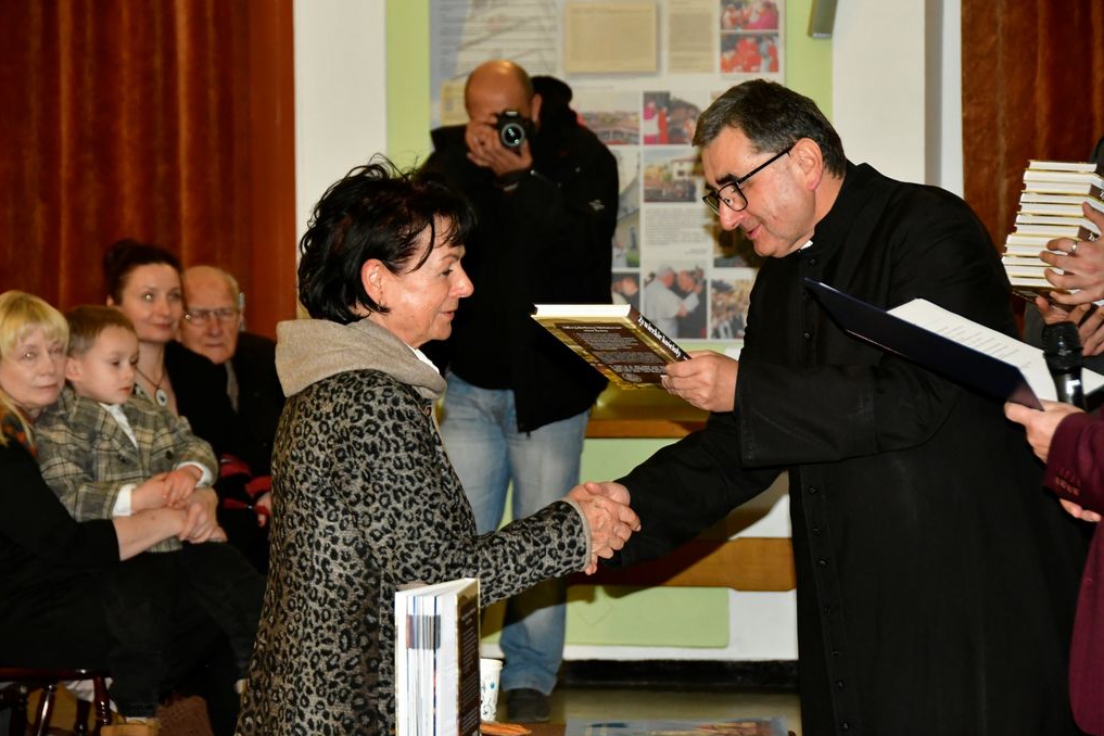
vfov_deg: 10.1
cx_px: 553
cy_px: 370
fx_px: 4170
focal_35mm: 136
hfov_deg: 15.1
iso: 2500
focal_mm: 90
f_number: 6.3
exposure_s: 1/60
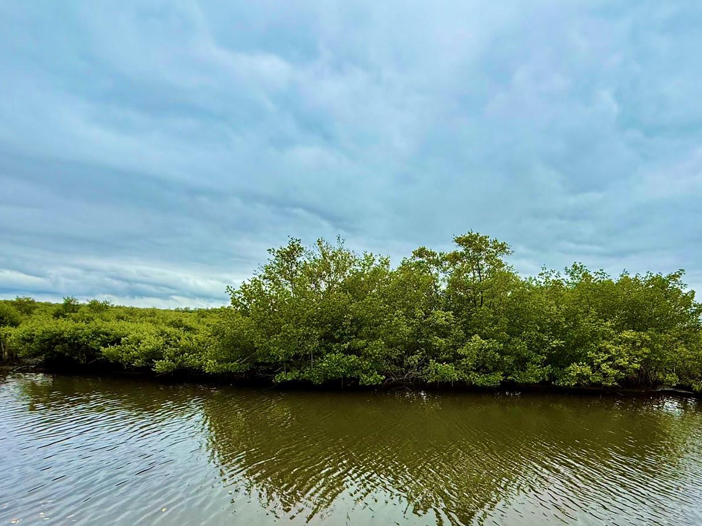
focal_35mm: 19
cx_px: 426
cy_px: 339
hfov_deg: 83.5
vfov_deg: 67.3
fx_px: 385
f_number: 2.2
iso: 50
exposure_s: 1/549
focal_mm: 2.22
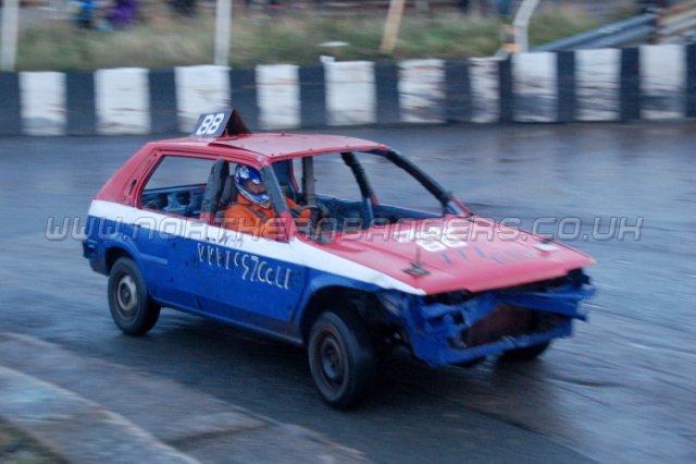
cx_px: 348
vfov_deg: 19.7
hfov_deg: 29.3
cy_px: 232
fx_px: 1333
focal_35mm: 69
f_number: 5
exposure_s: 1/60
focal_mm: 46
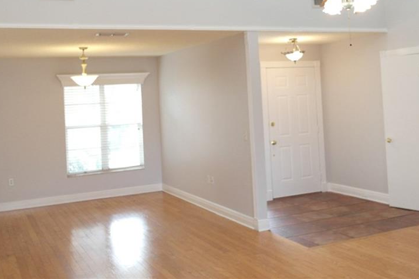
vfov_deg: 30.8
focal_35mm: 43
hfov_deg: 45.4
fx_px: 500
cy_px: 80
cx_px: 228
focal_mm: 20
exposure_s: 1/50
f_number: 3.5
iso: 400
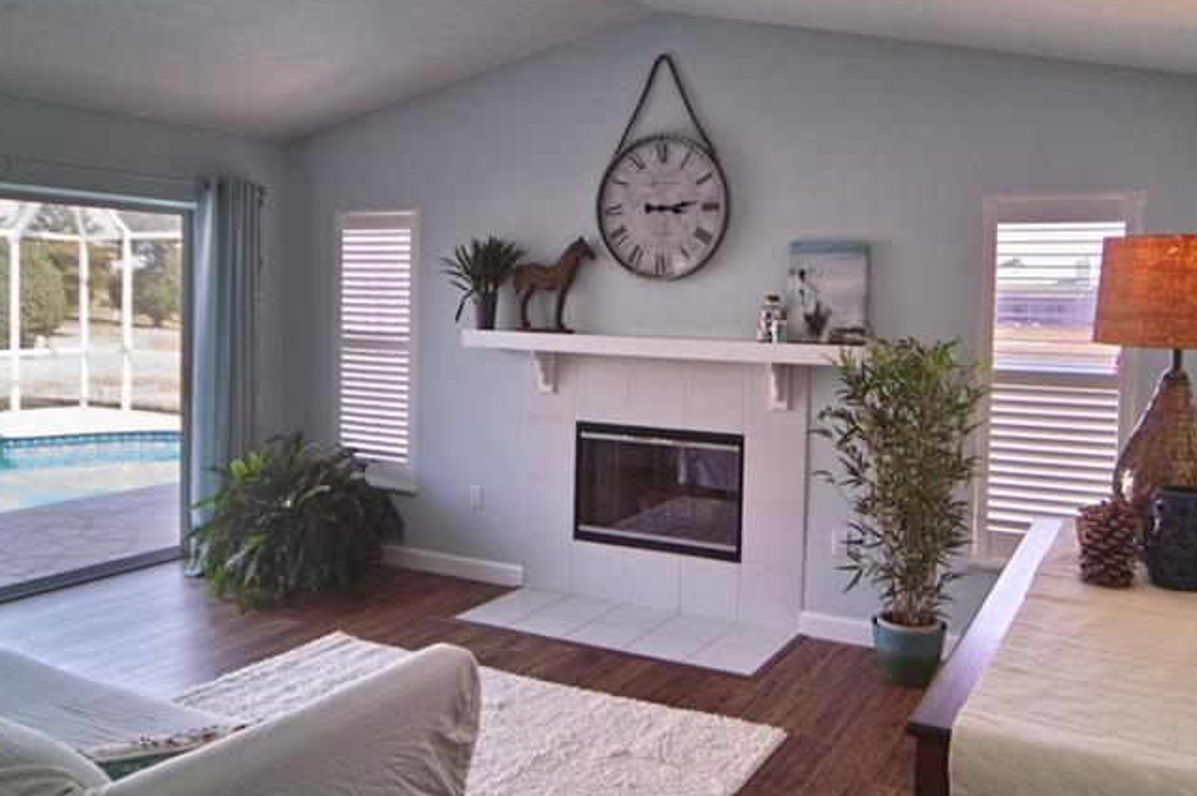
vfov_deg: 44.6
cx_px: 666
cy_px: 314
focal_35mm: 29
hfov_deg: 63.5
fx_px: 963
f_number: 4.5
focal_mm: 12
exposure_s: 1/50
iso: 200
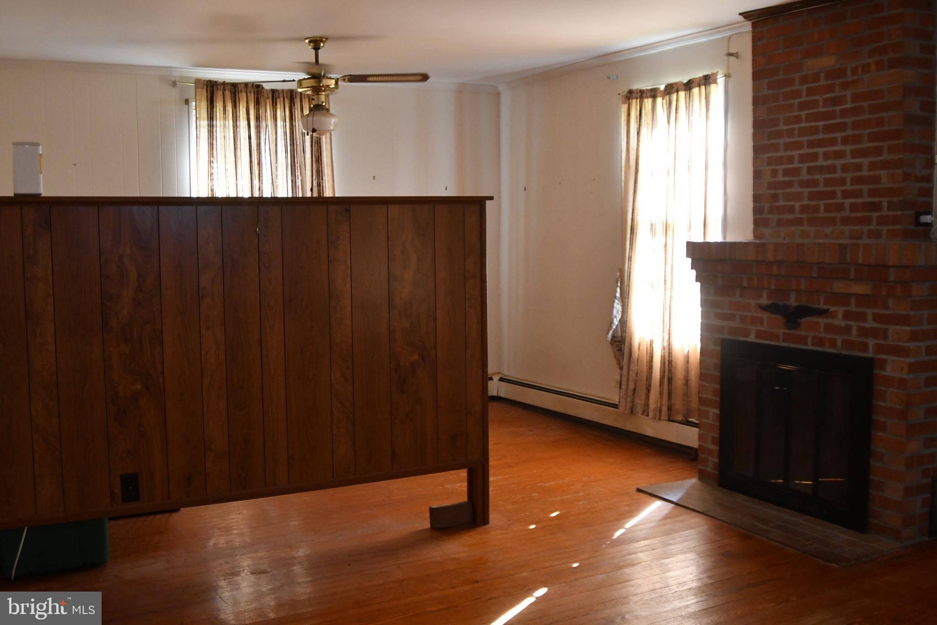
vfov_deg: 36.9
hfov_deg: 53.1
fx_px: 937
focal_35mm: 36
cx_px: 468
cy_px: 312
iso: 2000
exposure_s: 1/125
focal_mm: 24
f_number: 3.5
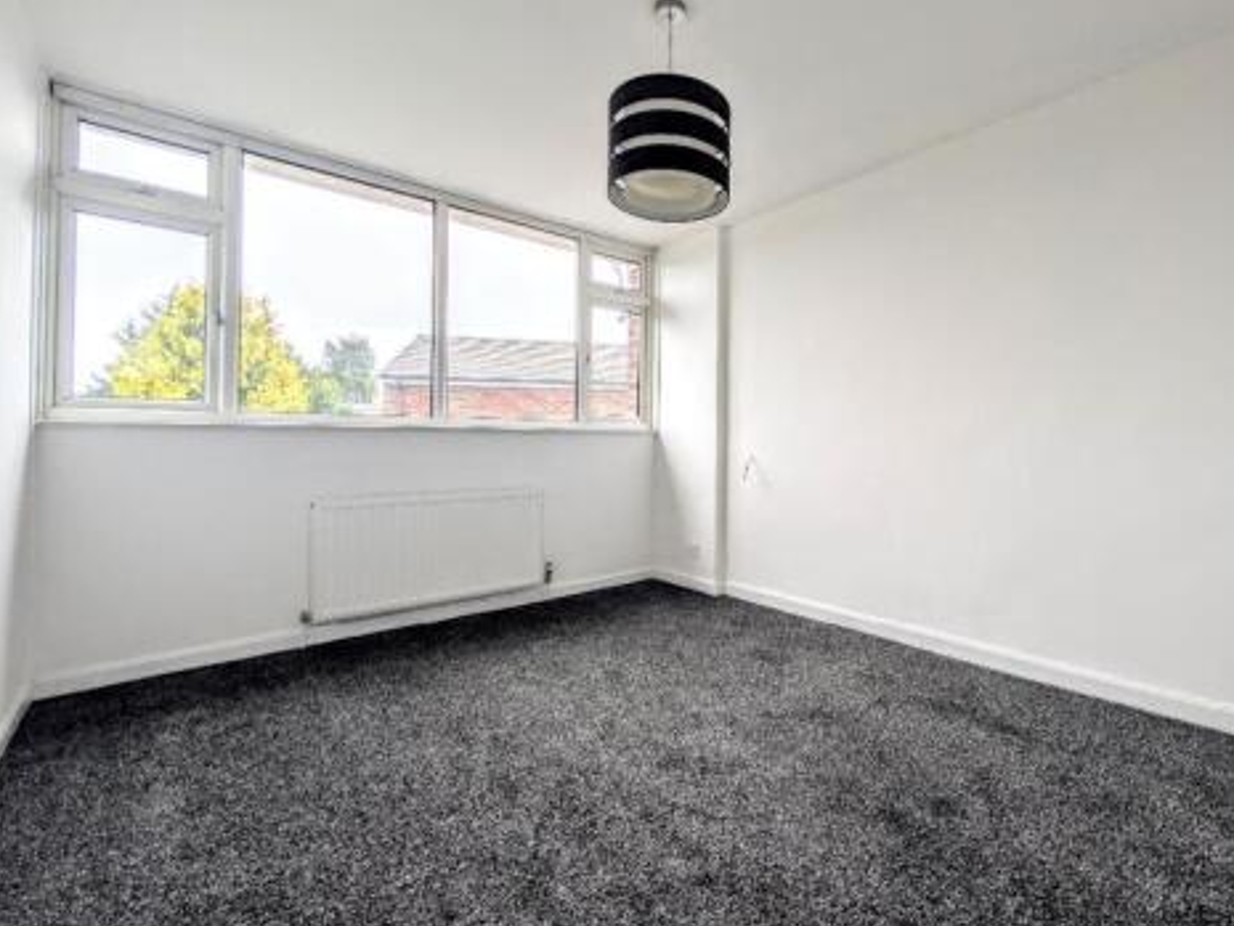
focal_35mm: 15
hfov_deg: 97.3
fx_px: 535
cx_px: 719
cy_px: 431
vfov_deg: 81.7
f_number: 1.7
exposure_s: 1/161
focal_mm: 2.02
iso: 55
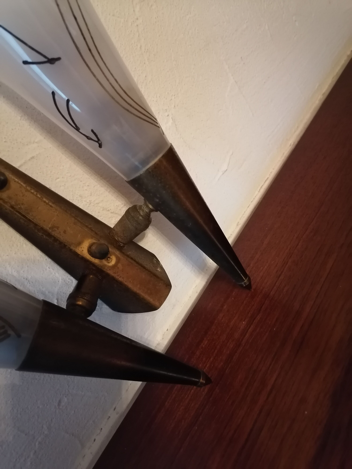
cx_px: 176
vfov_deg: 65.3
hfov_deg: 51.4
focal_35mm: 27
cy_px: 234
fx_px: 366
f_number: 1.8
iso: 1250
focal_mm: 5.3
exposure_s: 1/20
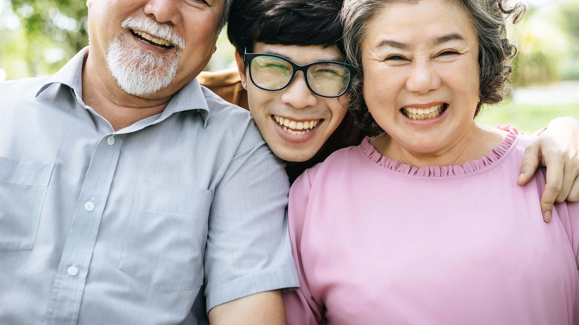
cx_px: 311
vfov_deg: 18.5
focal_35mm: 65
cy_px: 108
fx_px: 998
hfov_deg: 32.3
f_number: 2.8
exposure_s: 1/320
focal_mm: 50
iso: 100
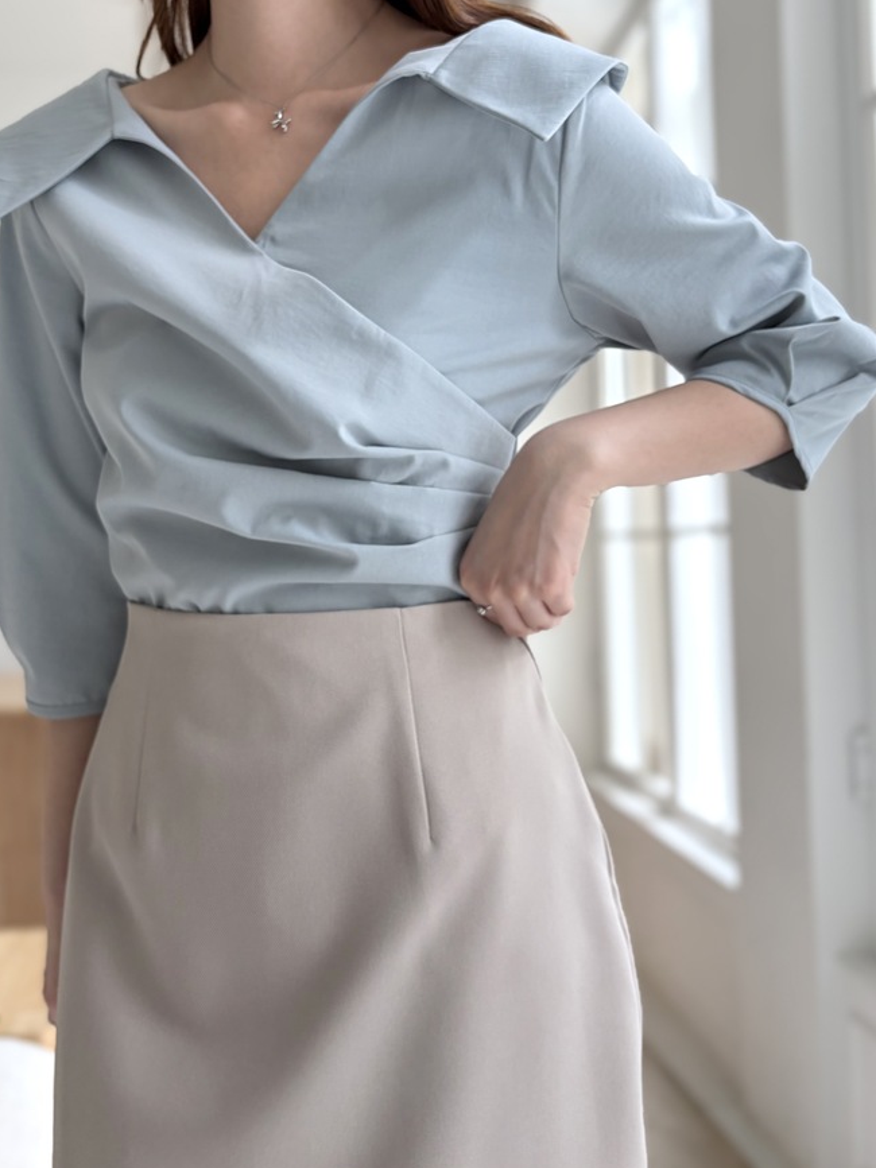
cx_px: 411
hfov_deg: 46.8
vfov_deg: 59.9
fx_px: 1012
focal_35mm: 30
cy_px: 609
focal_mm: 5.96
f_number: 1.6
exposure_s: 1/162
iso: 80
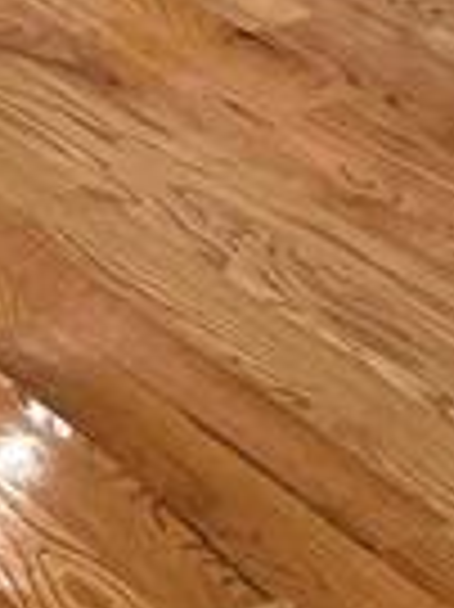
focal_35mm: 148
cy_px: -707
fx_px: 2592
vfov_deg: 11.6
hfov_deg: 8.7
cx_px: -769
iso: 64
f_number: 1.6
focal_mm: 4.2
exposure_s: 1/120
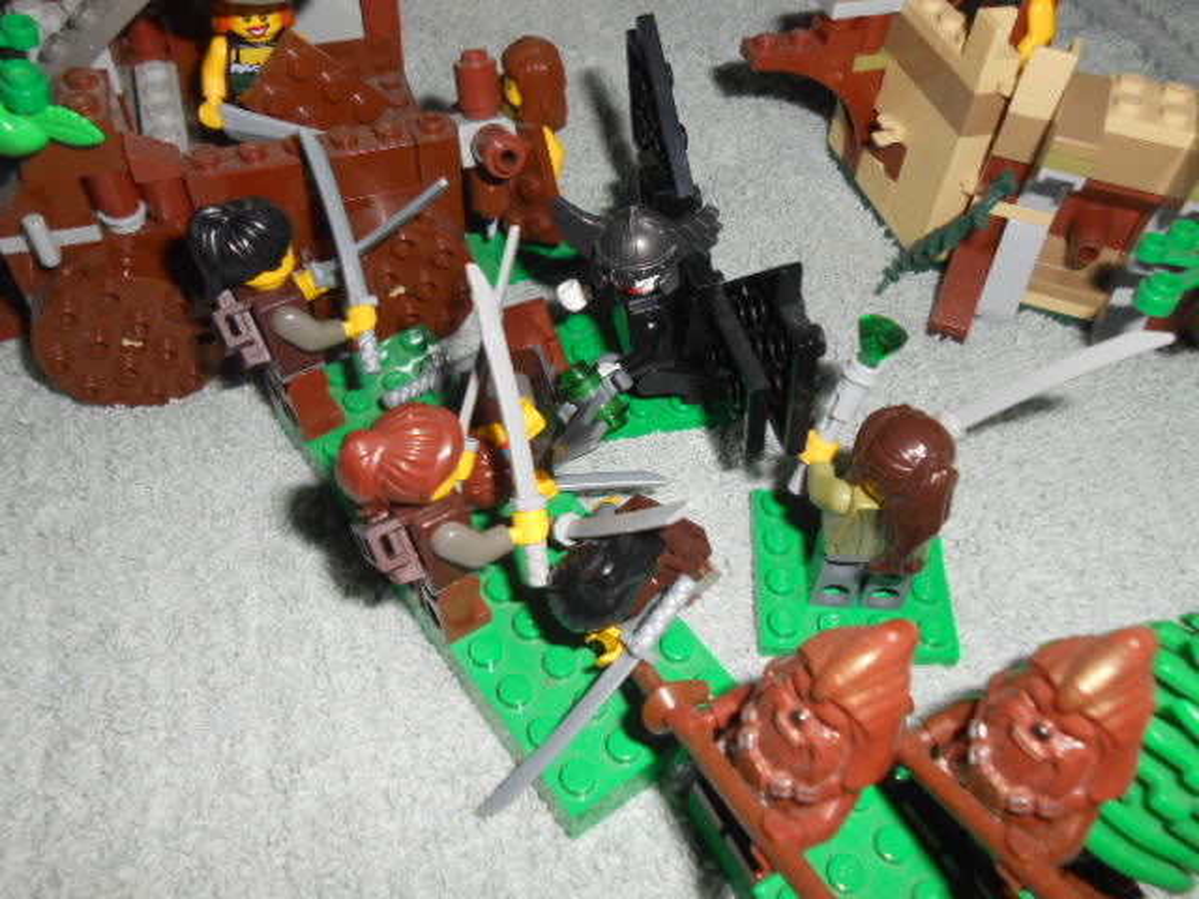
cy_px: 450
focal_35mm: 30
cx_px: 600
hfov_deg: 60.0
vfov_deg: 46.8
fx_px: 1039
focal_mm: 5.3
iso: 200
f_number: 11.9
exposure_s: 1/25
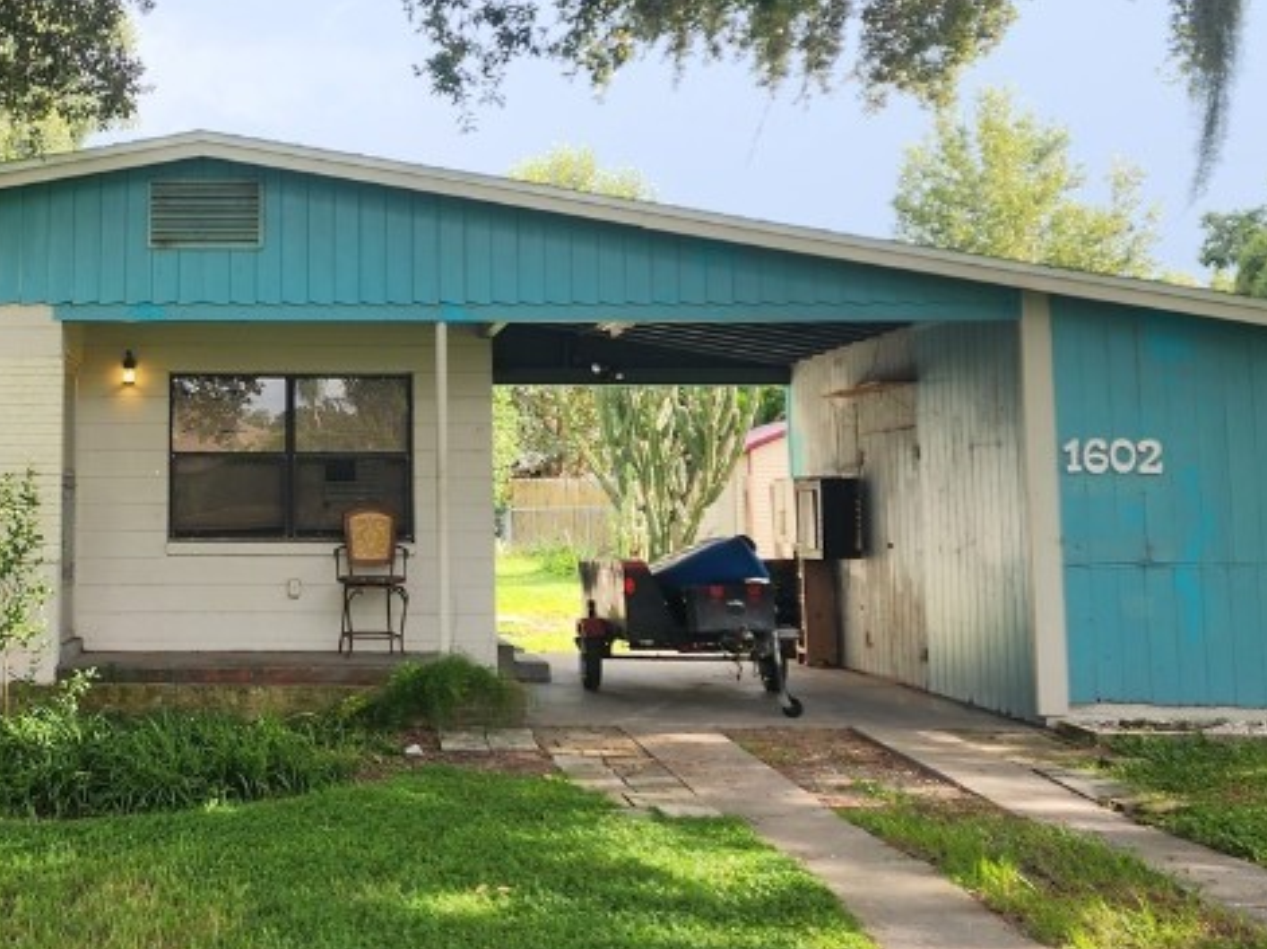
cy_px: 341
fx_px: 1830
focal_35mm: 50
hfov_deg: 37.1
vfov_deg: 29.0
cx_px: 293
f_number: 1.8
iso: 16
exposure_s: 1/180
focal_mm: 6.4
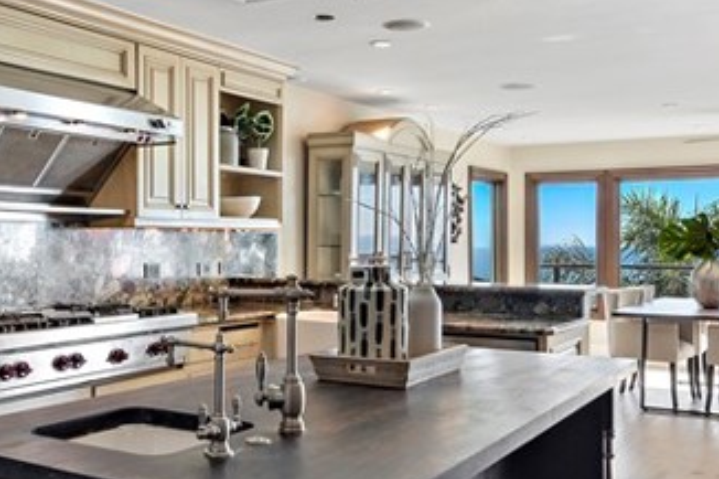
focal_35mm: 44
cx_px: 243
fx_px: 878
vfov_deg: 30.5
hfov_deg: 43.9
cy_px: 257
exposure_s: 1/2
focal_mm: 14
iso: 125
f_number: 7.1
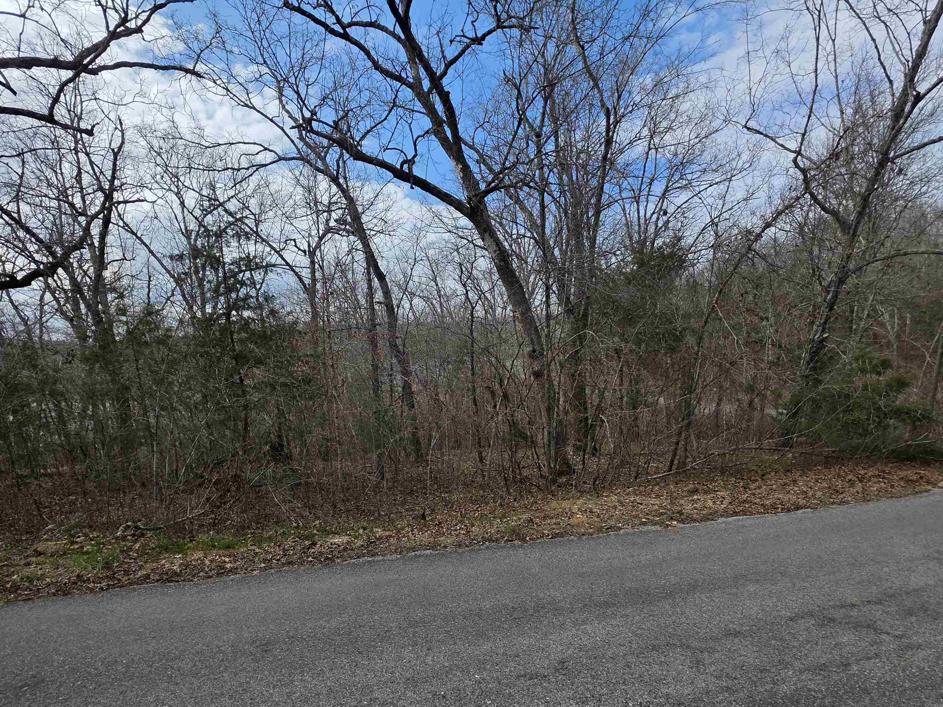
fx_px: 463
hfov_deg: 90.9
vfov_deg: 73.6
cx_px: 442
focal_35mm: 17
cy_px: 435
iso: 40
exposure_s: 1/1571
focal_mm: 2.2
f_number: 1.9
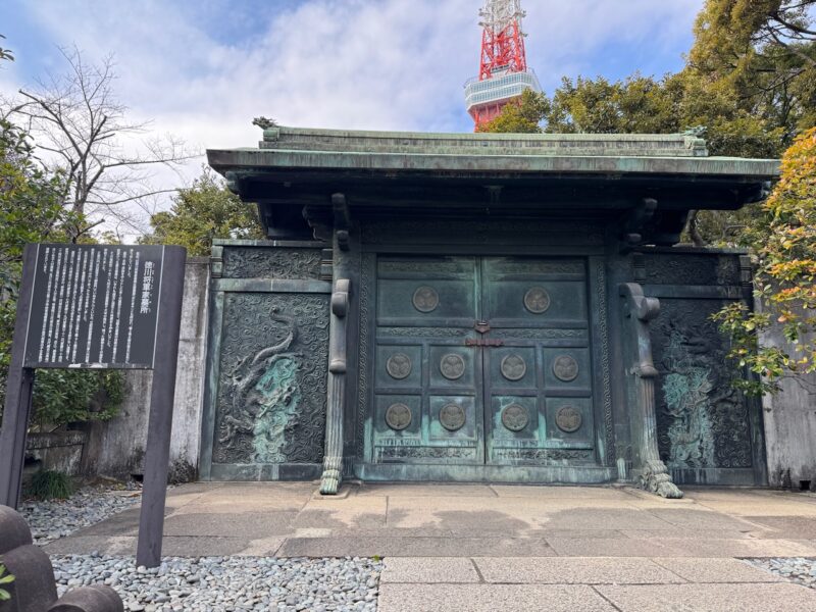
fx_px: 566
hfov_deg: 71.6
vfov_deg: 56.8
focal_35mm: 24
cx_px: 408
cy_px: 306
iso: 80
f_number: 1.78
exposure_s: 1/707
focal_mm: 6.76
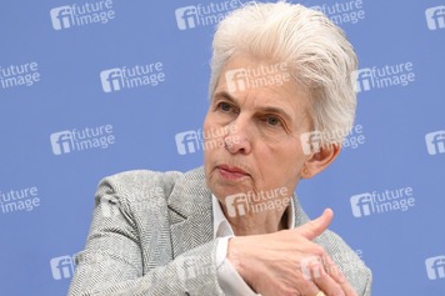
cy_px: 171
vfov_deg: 8.0
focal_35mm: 171
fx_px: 2113
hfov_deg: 12.0
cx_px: 224
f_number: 4.5
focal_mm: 135
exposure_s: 1/800
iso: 3200
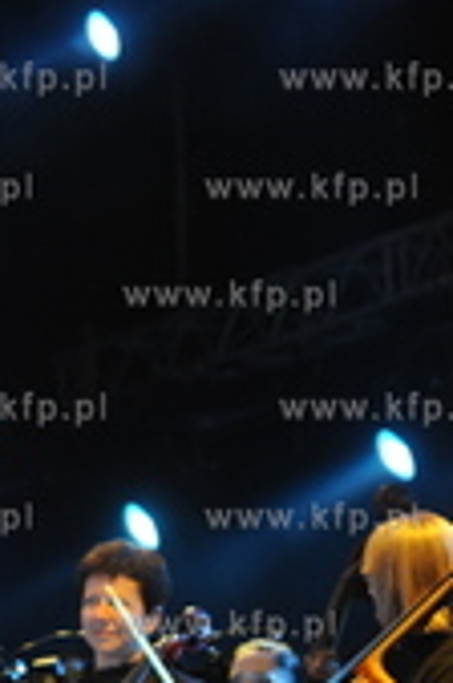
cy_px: 461
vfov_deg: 6.4
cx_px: -243
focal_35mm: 320
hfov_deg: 4.3
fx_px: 6064
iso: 1600
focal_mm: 135
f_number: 5
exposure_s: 1/125
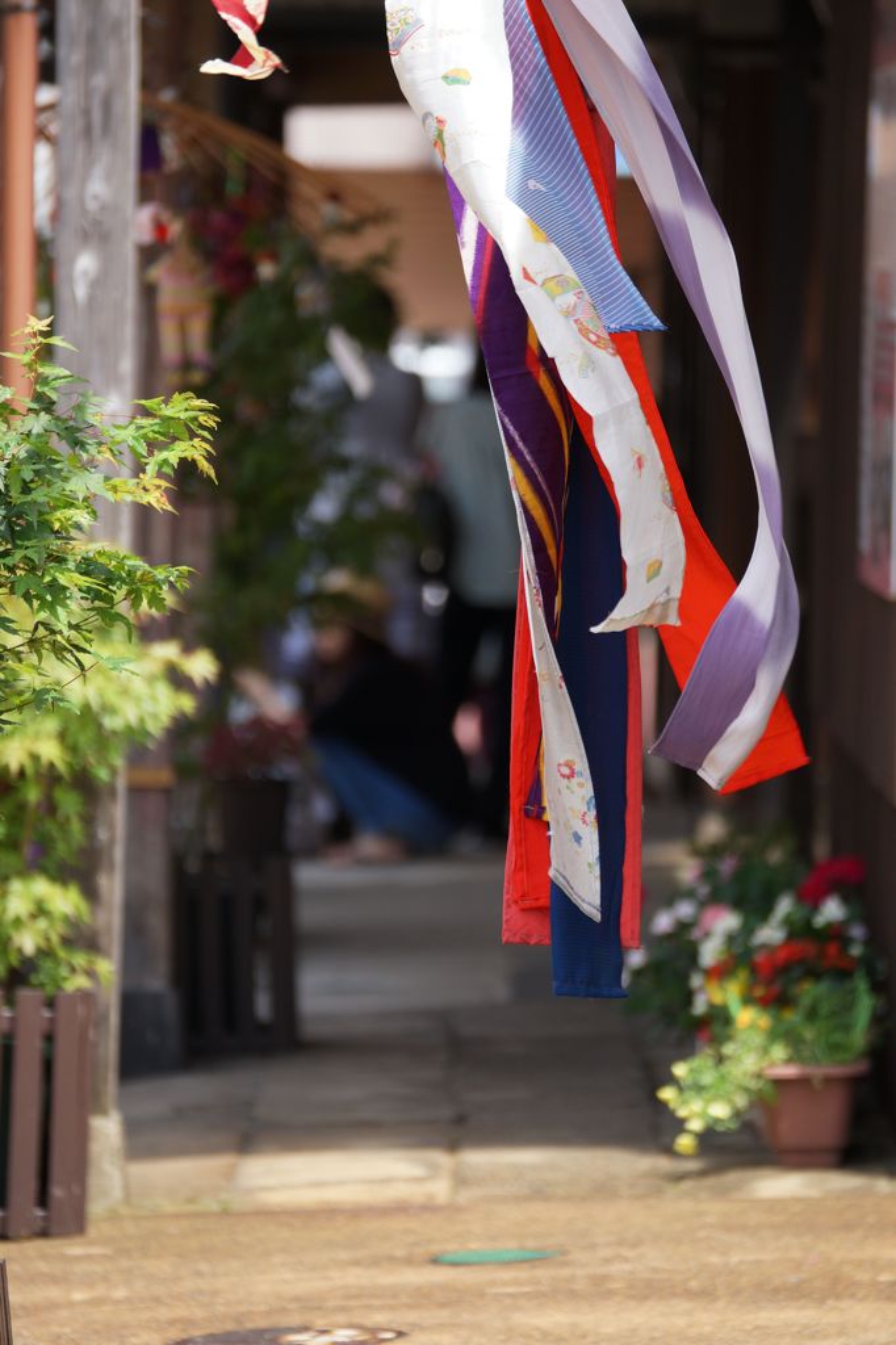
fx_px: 11207
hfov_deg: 4.6
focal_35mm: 300
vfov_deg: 6.9
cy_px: 672
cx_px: 448
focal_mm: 300
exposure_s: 1/320
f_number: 5.6
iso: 250
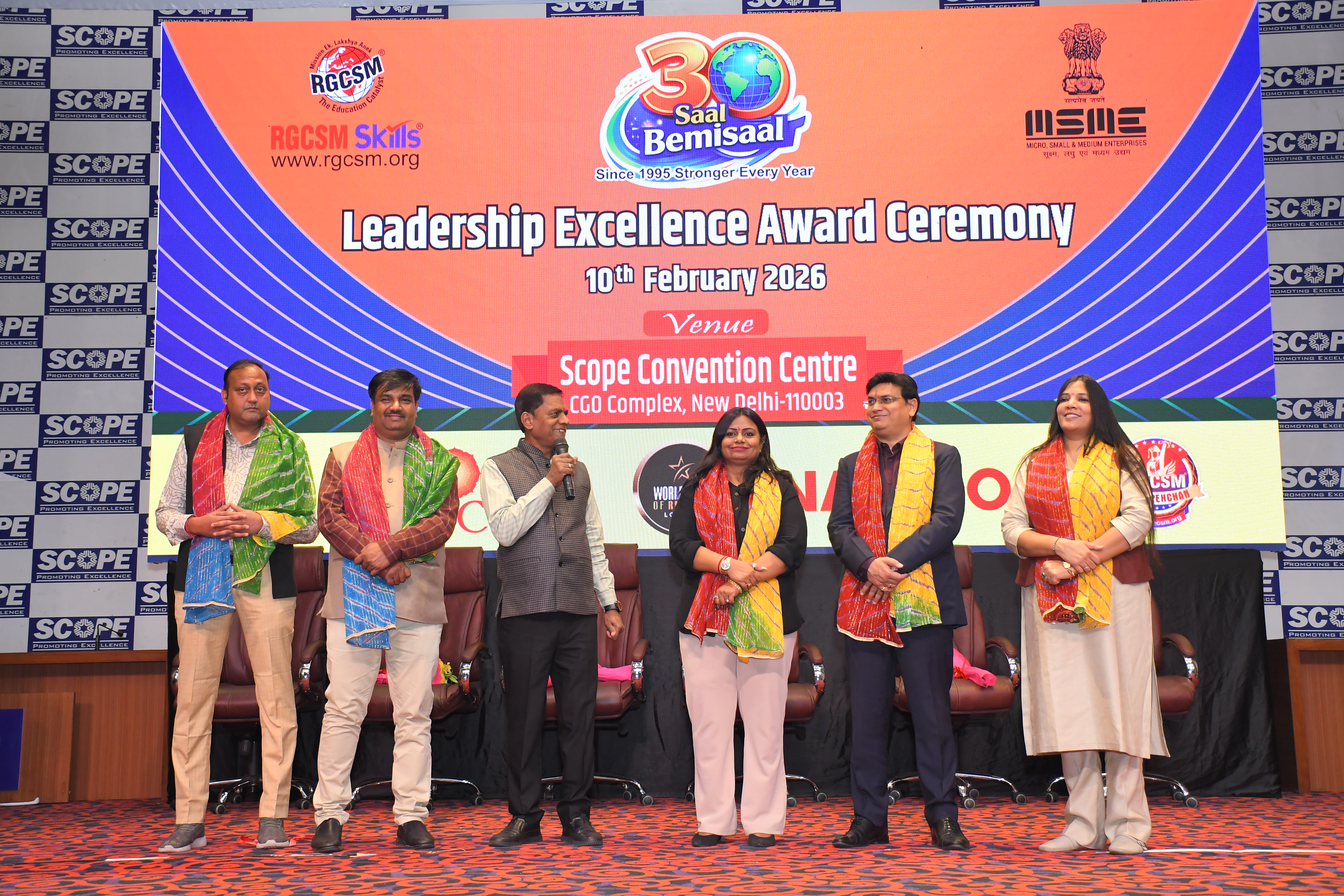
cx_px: 672
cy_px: 448
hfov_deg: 43.6
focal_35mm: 45
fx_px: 1680
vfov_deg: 29.9
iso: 1250
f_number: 4.5
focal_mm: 30
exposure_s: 1/100
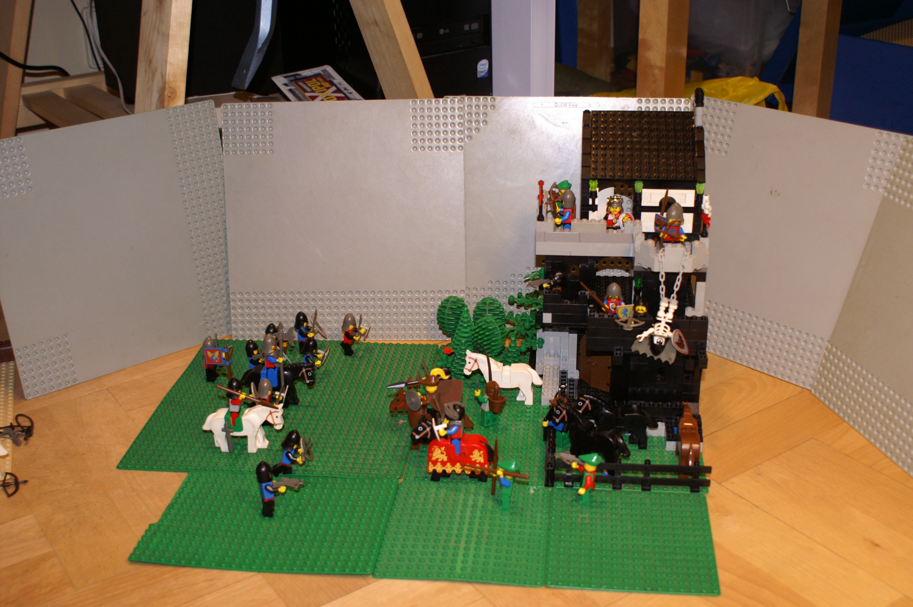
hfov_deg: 49.6
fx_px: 988
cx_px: 456
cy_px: 304
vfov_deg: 34.1
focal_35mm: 39
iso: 400
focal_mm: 26
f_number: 4.5
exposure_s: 1/60
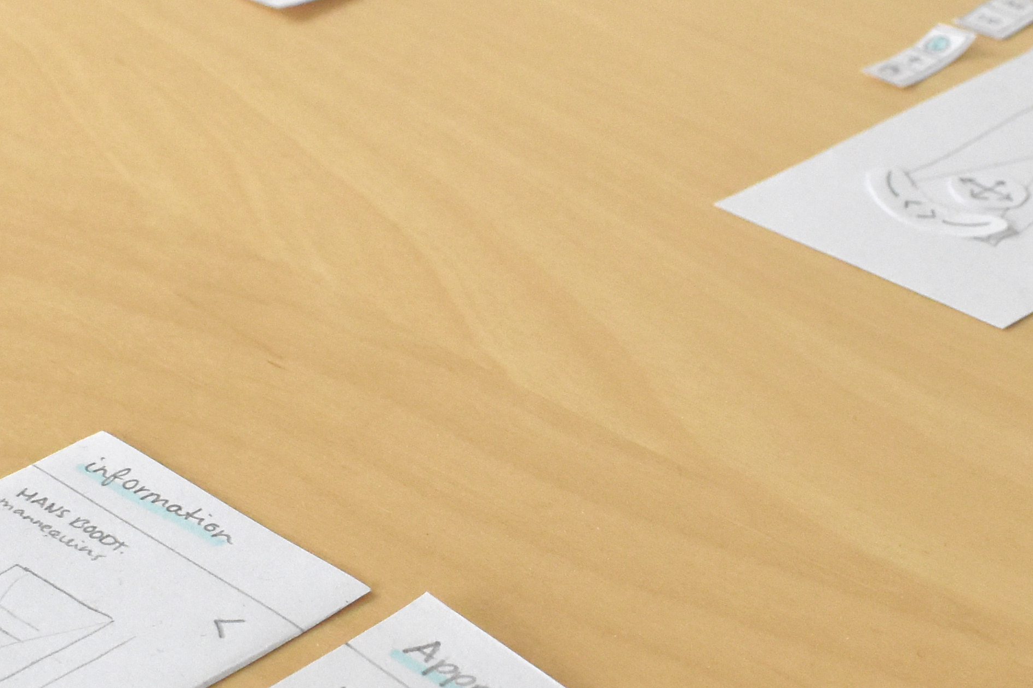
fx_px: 3012
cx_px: 556
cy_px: 560
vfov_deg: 13.0
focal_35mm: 105
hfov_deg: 19.5
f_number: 8
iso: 1600
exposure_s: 1/250
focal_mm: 22
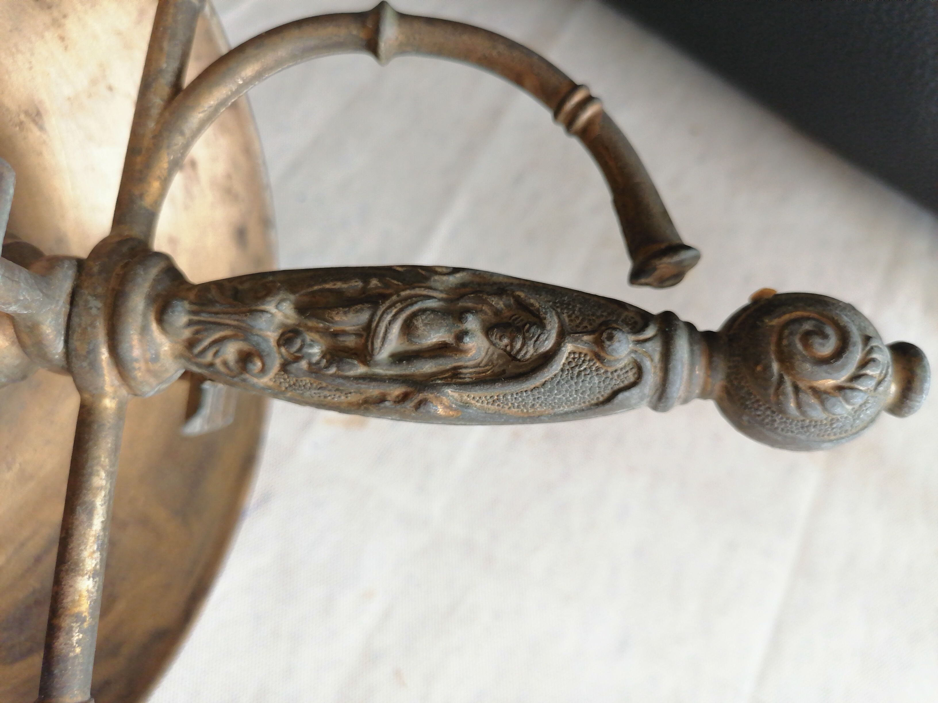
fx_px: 732
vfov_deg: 51.4
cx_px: 469
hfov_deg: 65.3
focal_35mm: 27
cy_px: 352
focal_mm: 5.3
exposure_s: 3
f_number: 1.8
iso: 200
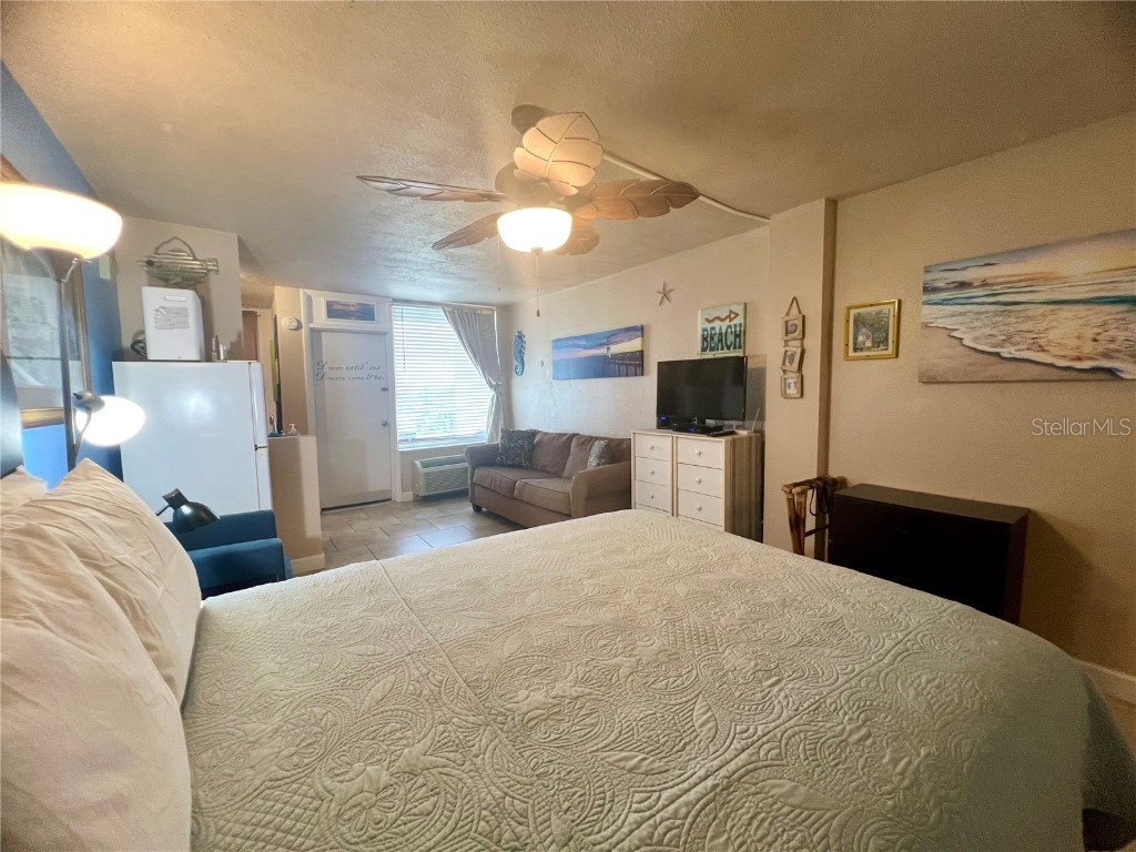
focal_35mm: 13
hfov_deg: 106.2
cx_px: 568
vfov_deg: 89.9
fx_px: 427
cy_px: 426
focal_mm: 1.57
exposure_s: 1/60
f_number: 1.8
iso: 200
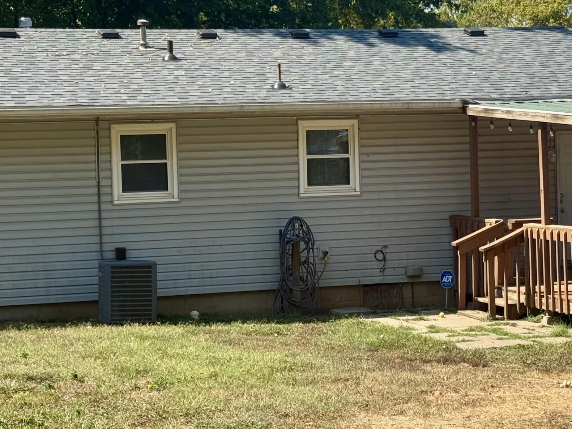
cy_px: 220
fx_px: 1504
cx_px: 313
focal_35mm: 91
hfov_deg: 21.5
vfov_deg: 16.2
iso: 64
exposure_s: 1/2331
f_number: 1.78
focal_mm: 6.76
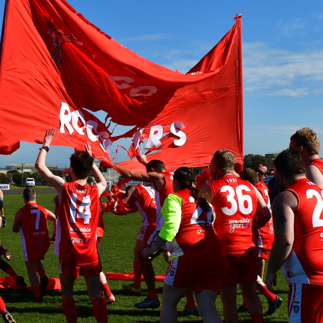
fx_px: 750
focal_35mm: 71
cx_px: 116
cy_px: 205
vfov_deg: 24.2
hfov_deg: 24.2
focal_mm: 25
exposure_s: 1/640
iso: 200
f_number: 9
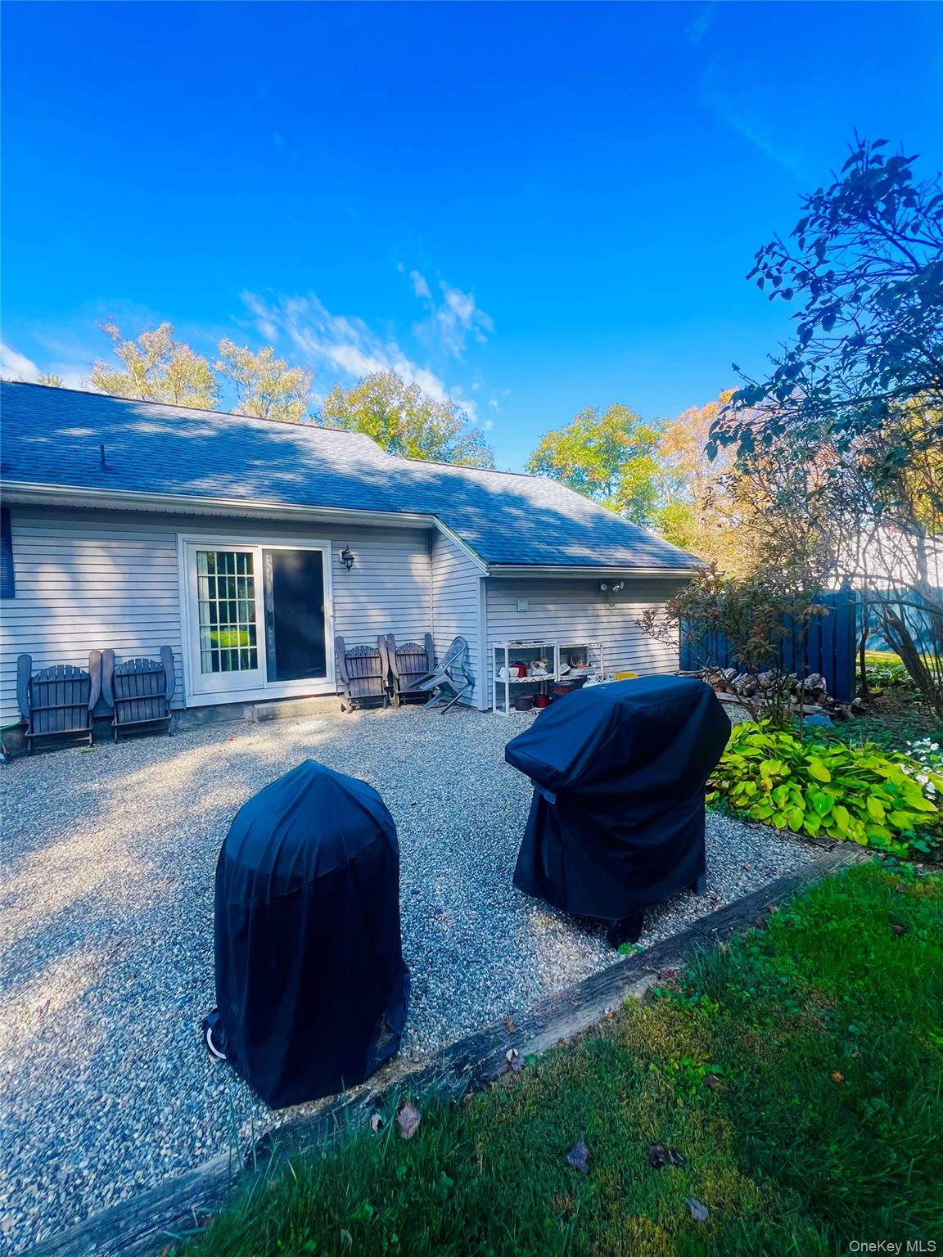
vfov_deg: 106.2
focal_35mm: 13
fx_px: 472
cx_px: 472
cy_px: 628
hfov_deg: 89.9
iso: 32
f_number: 1.8
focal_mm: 1.57
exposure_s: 1/355
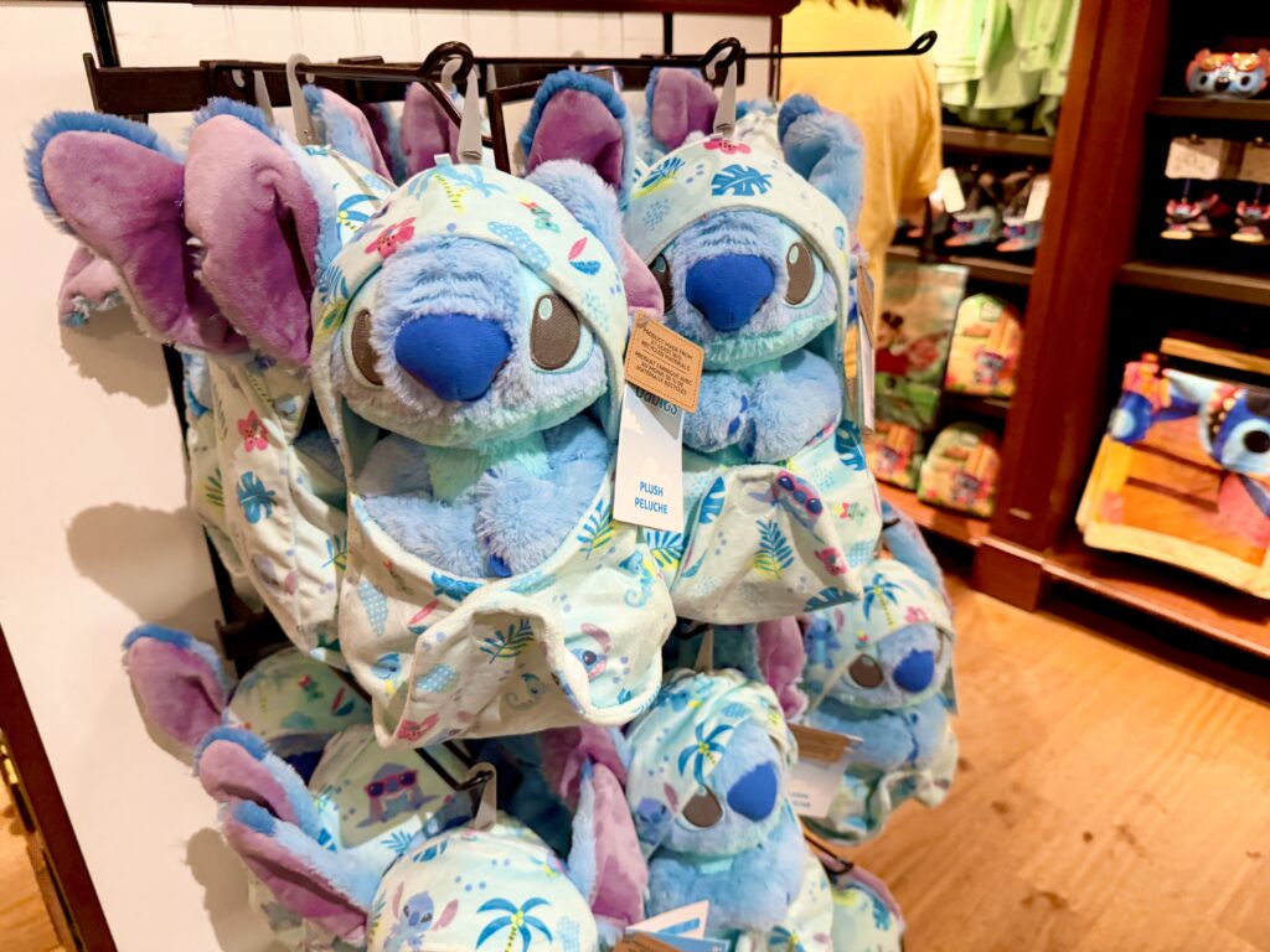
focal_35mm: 24
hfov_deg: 71.6
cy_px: 476
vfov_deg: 56.8
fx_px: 881
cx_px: 635
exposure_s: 1/60
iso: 640
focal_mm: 6.76
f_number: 1.78
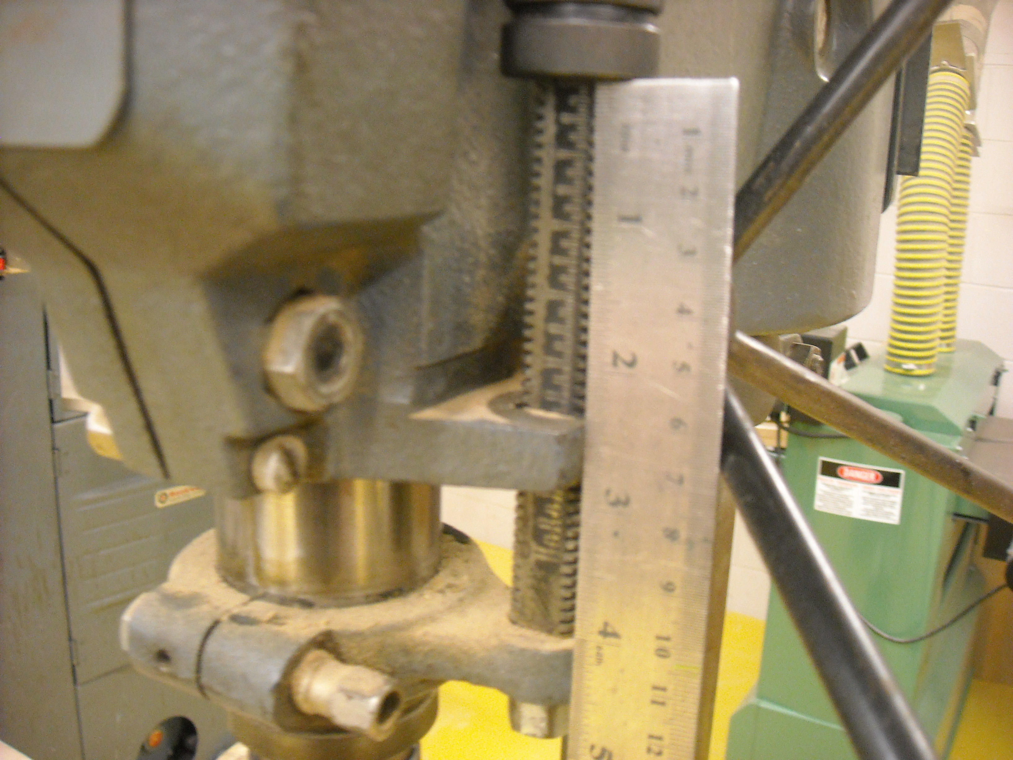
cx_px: 506
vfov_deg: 40.7
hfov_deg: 52.6
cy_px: 380
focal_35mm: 35
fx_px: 1024
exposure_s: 1/12
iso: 400
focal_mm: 5.7
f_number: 2.8
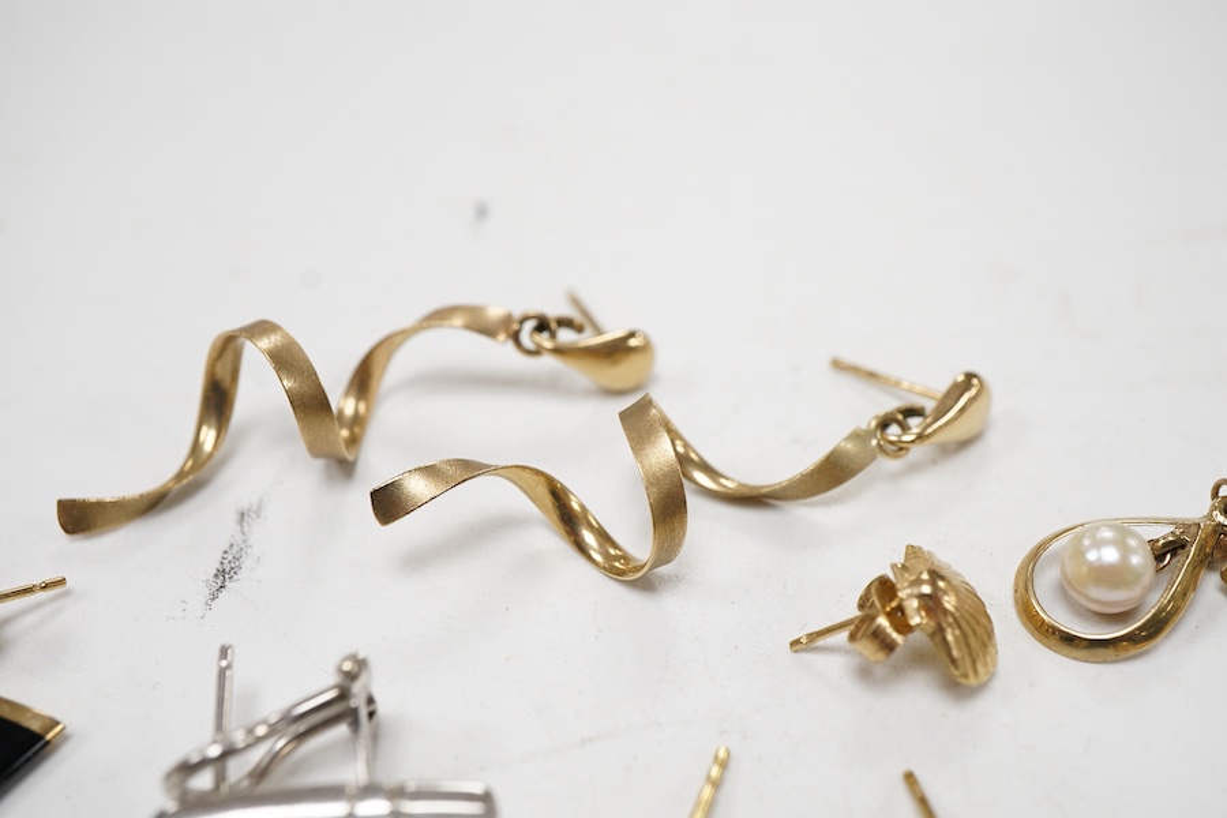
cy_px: 409
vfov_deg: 29.9
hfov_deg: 43.6
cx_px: 614
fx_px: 1534
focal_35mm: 45
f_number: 11
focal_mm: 30
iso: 1250
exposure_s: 1/125
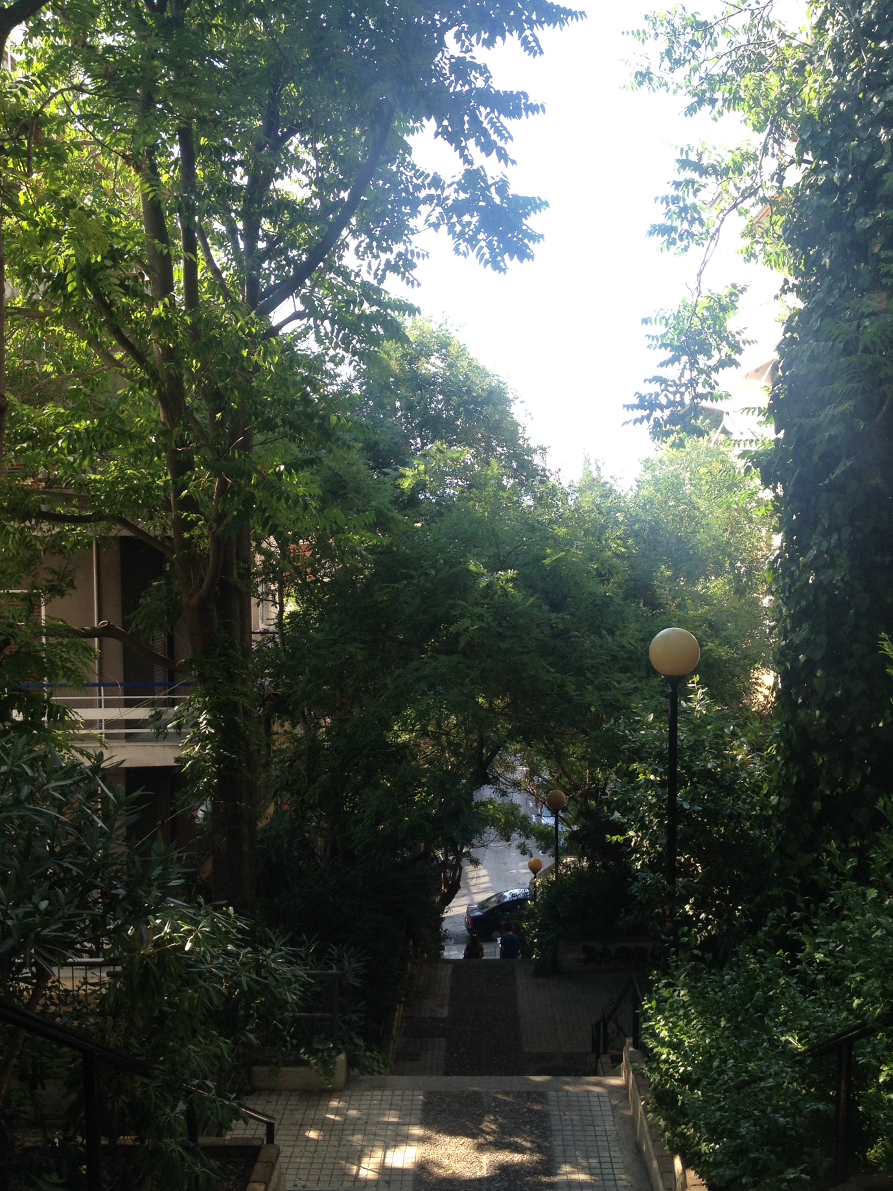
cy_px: 625
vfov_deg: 47.9
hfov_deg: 36.8
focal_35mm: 39
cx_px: 477
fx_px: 1342
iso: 50
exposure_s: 1/245
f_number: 2.4
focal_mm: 4.28
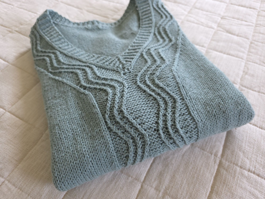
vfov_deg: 58.9
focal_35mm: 23
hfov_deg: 73.9
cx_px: 132
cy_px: 100
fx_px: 176
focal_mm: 6.3
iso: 400
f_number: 1.7
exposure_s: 1/60
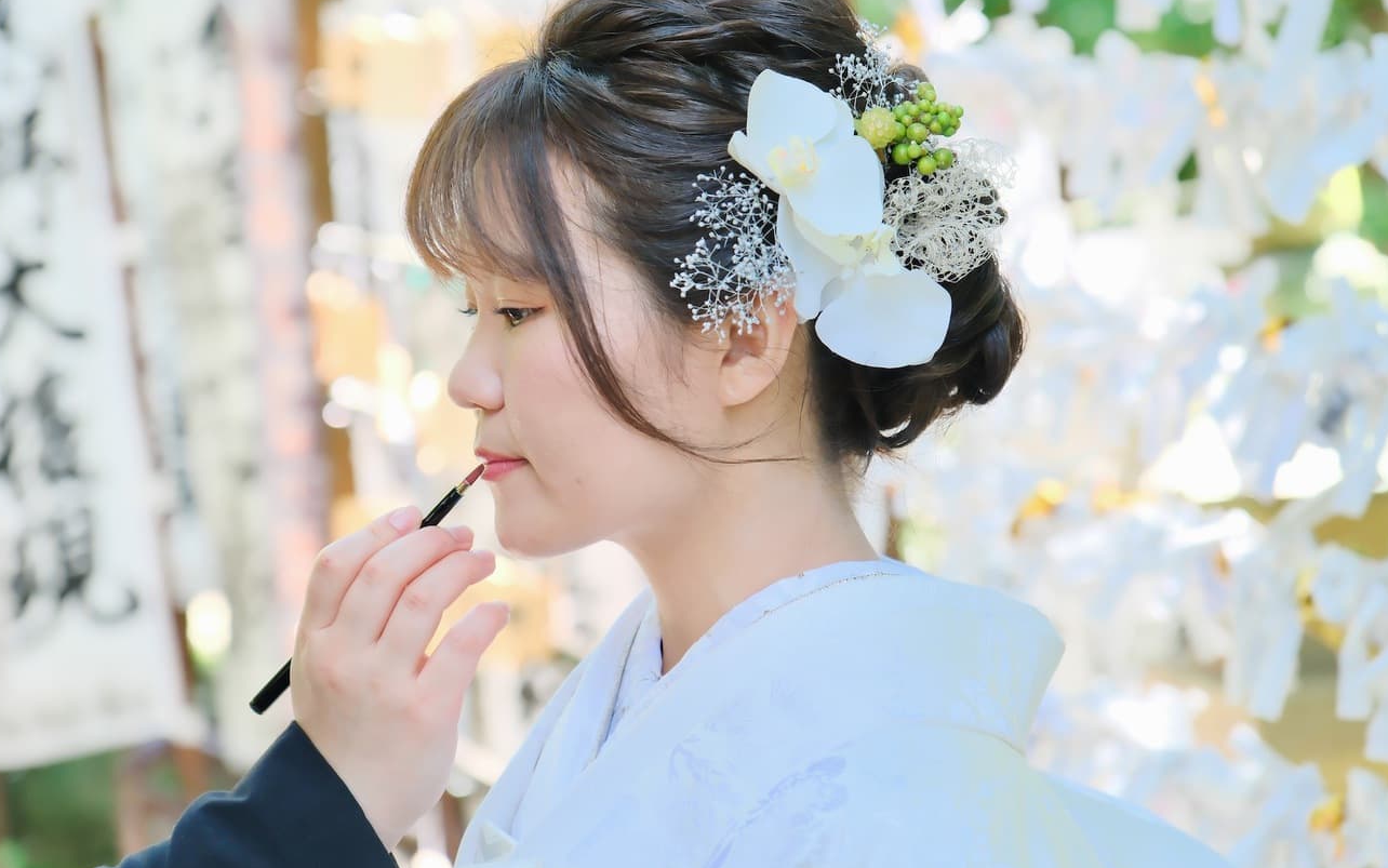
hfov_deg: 17.4
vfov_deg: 10.9
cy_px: 360
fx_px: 4540
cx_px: 649
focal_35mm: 120
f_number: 3.5
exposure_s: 1/60
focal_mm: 70
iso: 800
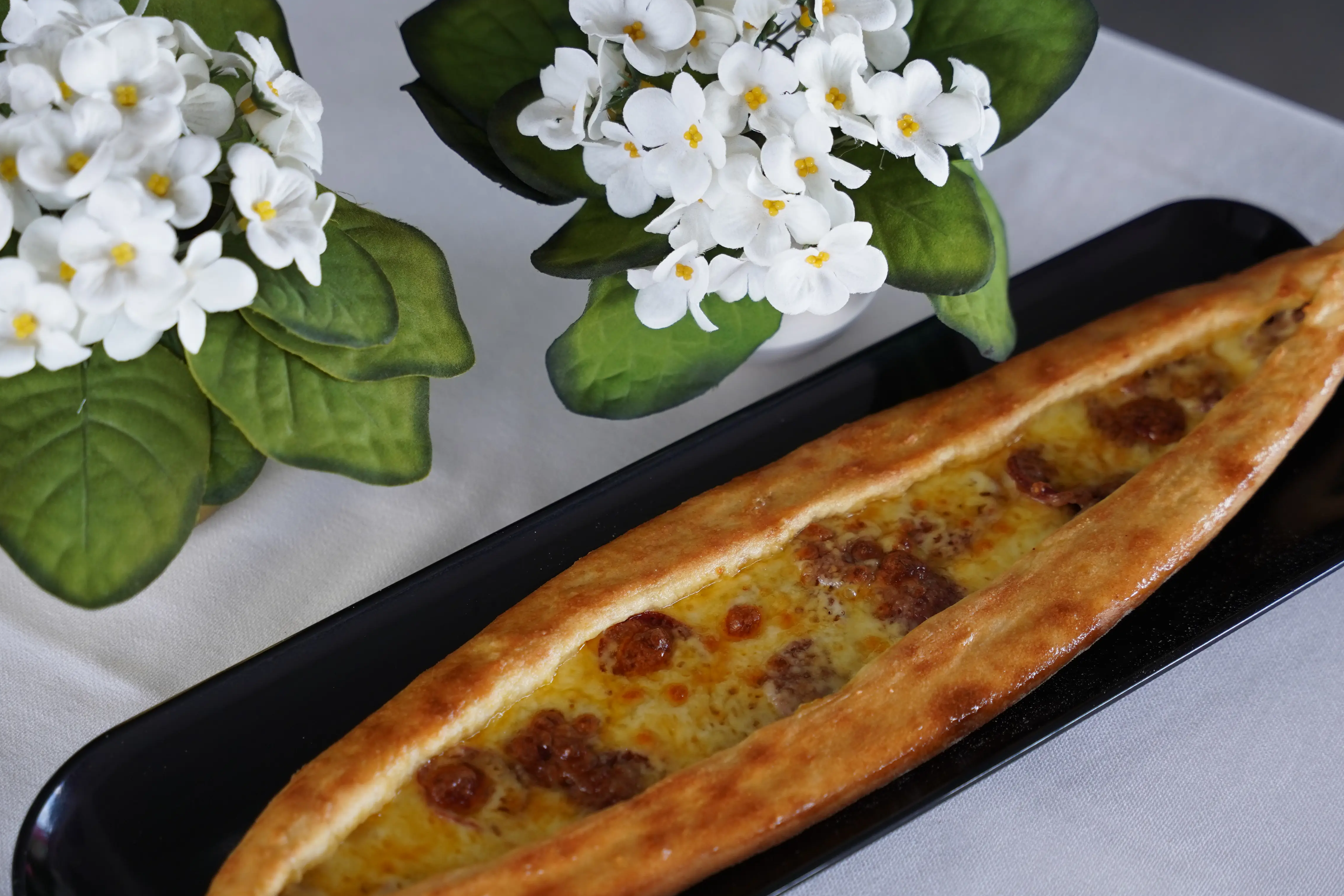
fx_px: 3434
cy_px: 555
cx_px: 682
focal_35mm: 92
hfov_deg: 22.1
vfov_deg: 14.8
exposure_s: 1/250
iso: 500
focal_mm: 70
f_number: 2.8
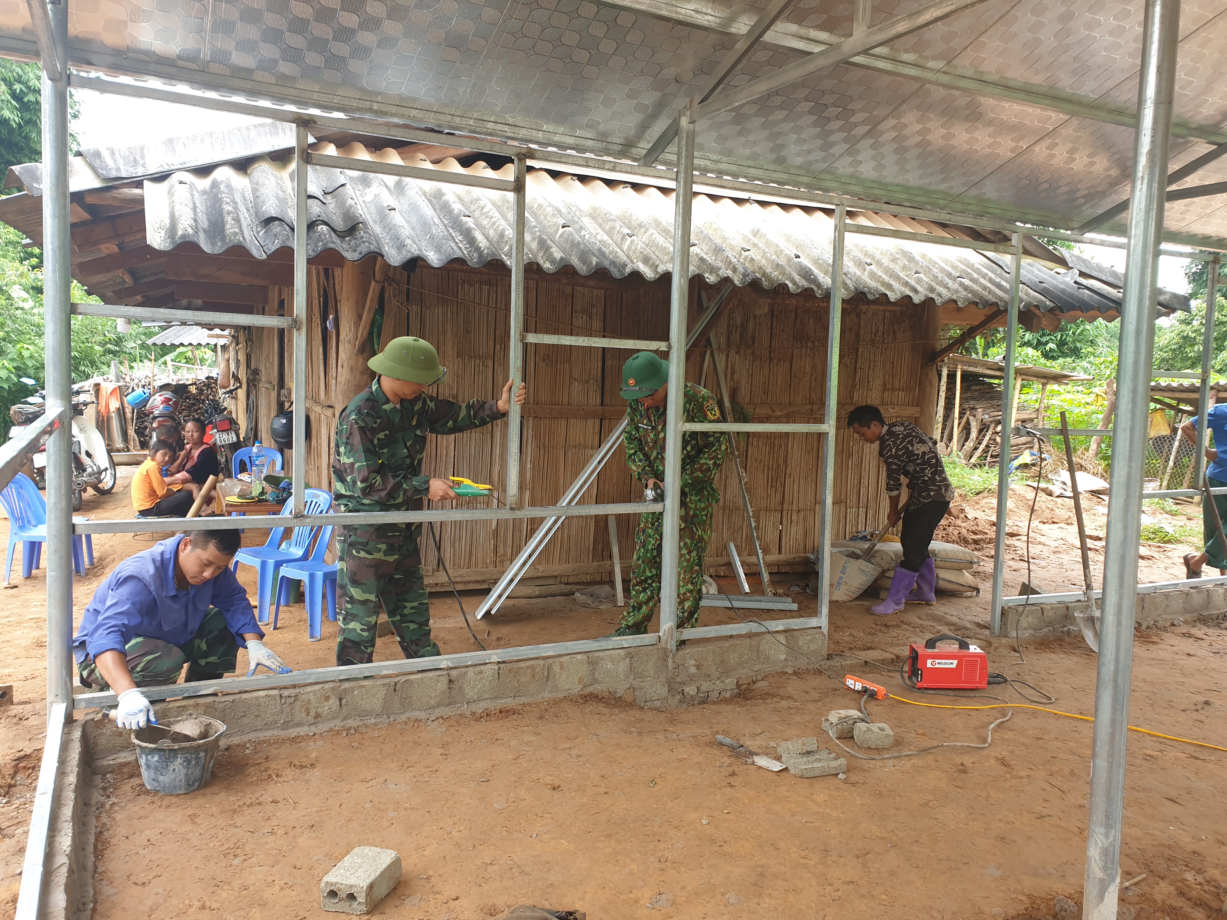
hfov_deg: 67.3
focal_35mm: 26
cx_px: 614
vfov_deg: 53.1
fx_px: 922
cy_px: 460
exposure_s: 1/100
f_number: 2.4
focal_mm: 4.3
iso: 50
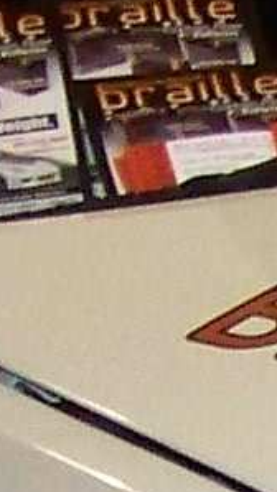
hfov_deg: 2.8
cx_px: 938
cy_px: 1015
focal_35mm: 425
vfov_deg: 5.0
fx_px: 5554
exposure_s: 1/50
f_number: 2.8
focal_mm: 6.3
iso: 200
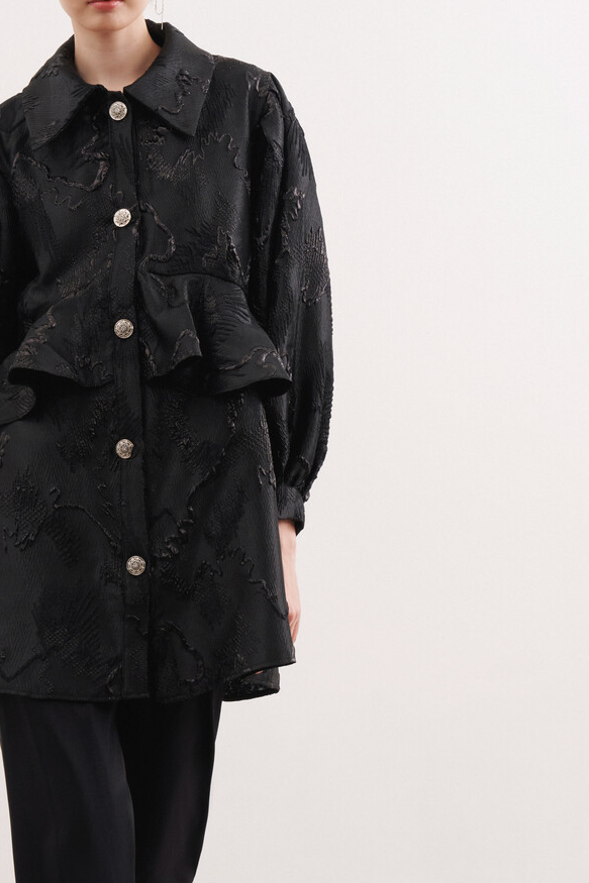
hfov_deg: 12.5
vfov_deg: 18.7
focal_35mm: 109
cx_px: 127
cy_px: 567
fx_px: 2676
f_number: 11
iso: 400
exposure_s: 1/160
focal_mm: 53
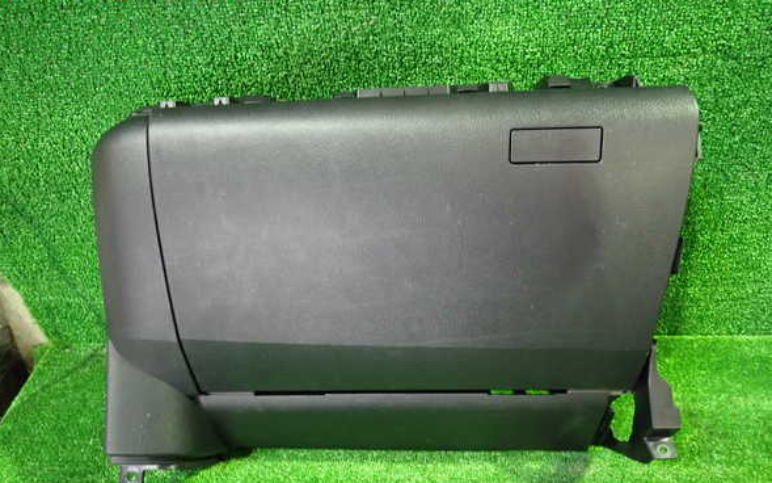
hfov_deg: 68.4
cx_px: 389
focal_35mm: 27
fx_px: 568
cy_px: 268
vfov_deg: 45.9
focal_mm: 4.5
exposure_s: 1/25
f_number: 2
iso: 800
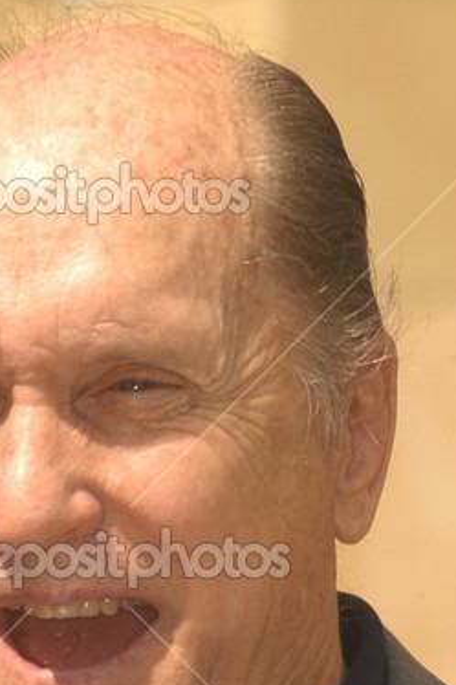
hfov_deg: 1.2
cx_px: 81
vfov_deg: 1.9
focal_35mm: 1108
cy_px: 560
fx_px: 21070
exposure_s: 1/180
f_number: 10
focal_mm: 270
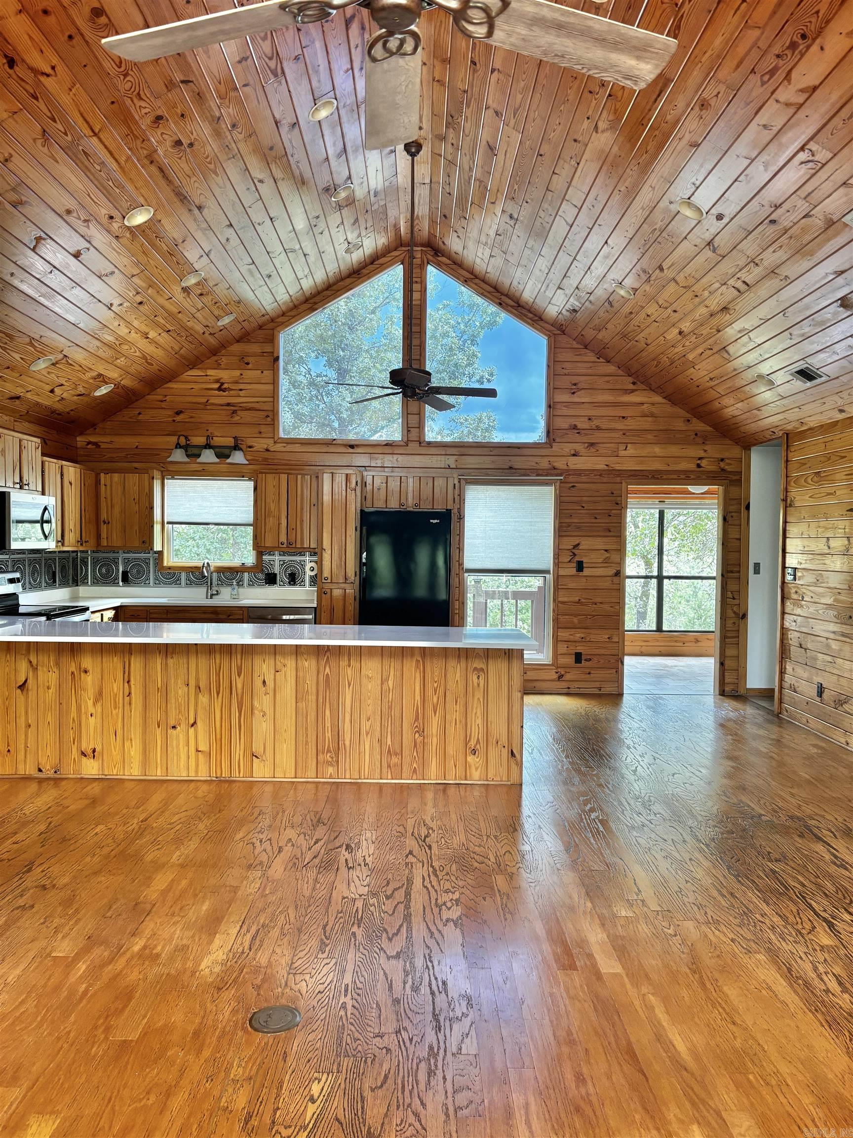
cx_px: 426
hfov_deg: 53.1
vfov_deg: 67.3
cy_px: 569
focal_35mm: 26
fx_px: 854
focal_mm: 5.96
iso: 125
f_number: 1.6
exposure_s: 1/92
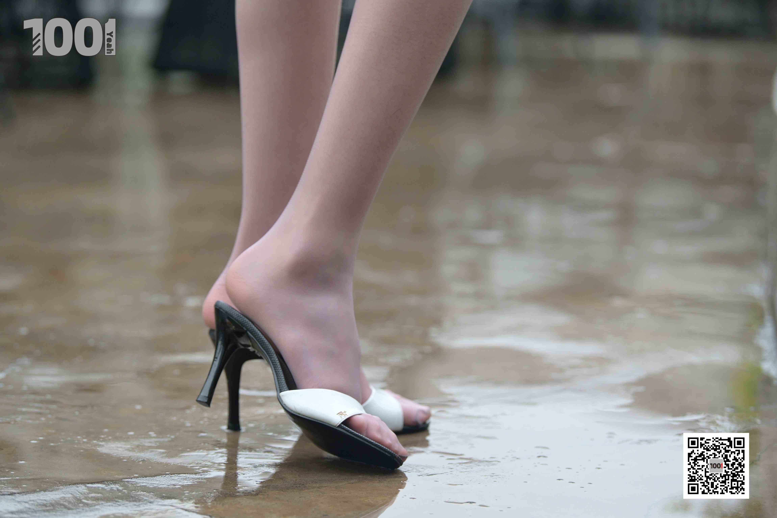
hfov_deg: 18.6
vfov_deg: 12.5
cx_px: 388
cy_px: 259
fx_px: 2374
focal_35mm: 110
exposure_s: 1/250
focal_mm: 110
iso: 1250
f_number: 3.5
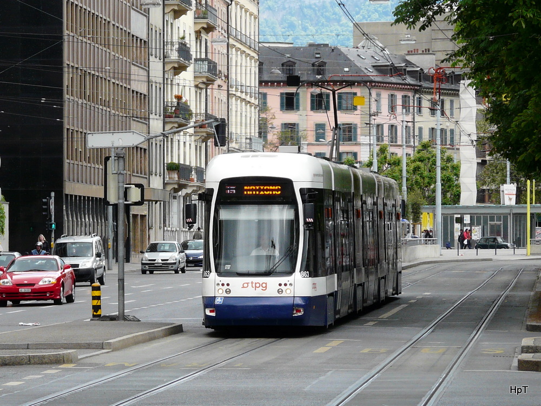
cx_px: 270
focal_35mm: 141
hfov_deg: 14.0
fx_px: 2205
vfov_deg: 10.5
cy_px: 203
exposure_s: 1/250
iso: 100
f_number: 4
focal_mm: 23.1
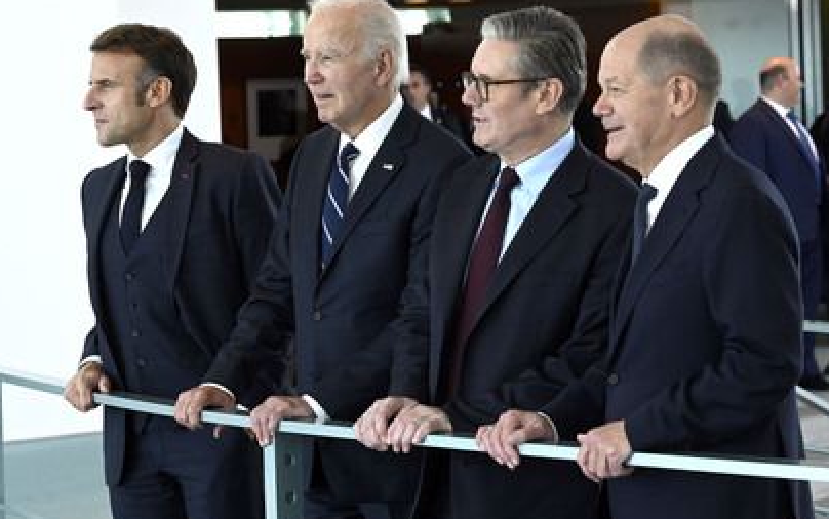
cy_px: 234
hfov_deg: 19.3
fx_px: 2441
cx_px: 424
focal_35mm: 108
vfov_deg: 12.1
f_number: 7.1
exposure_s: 1/640
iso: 4000
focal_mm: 95
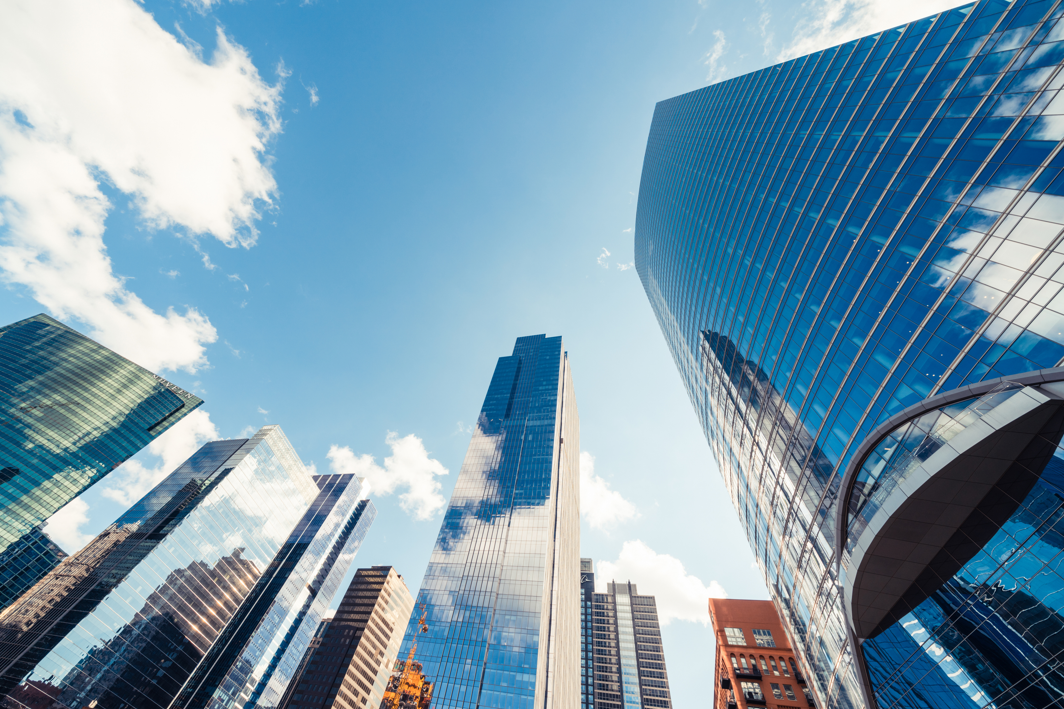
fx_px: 384
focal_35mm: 13
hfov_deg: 108.1
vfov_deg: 85.4
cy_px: 353
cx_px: 494
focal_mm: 12
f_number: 11
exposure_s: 1/100
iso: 100
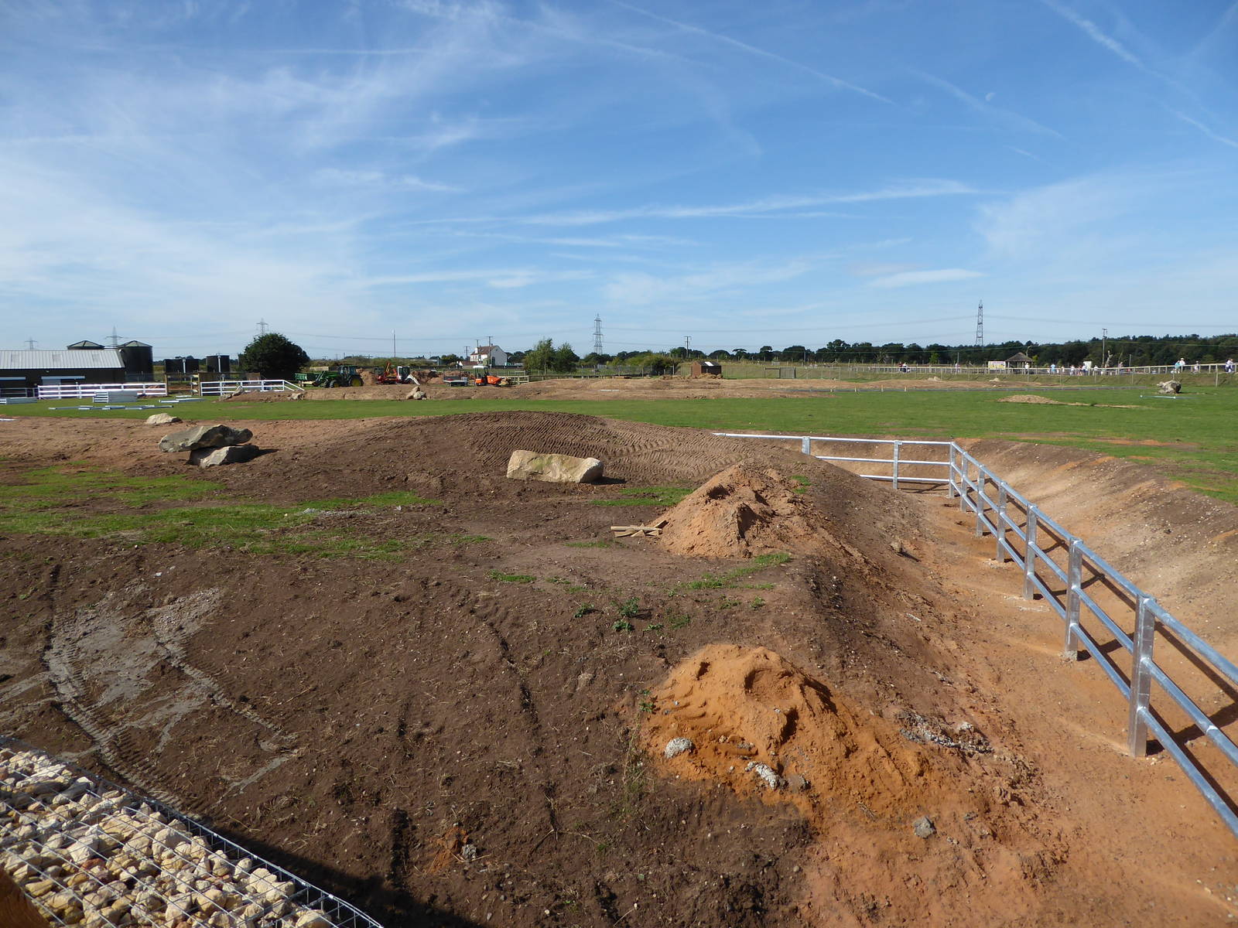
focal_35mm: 24
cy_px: 464
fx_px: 858
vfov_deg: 56.8
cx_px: 619
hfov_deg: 71.6
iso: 80
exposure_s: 1/800
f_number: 3.3
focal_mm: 4.3
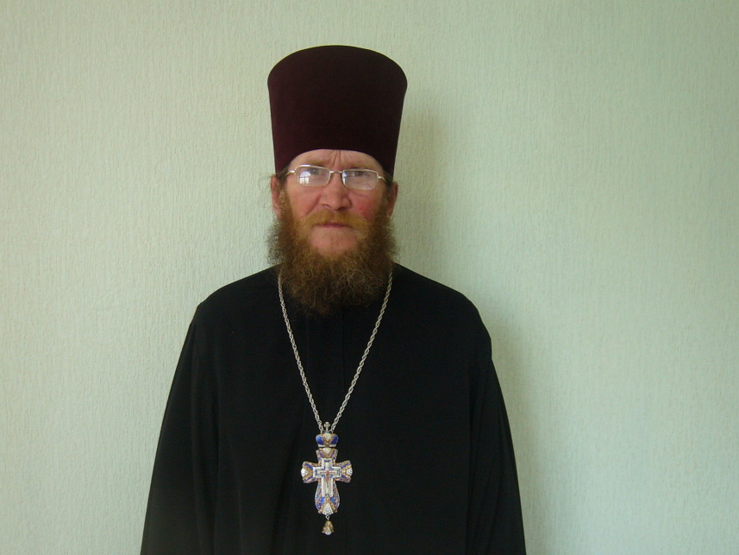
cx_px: 348
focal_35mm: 49
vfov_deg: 29.7
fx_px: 1046
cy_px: 284
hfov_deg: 38.9
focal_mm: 6.8
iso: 100
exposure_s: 1/80
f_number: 3.1
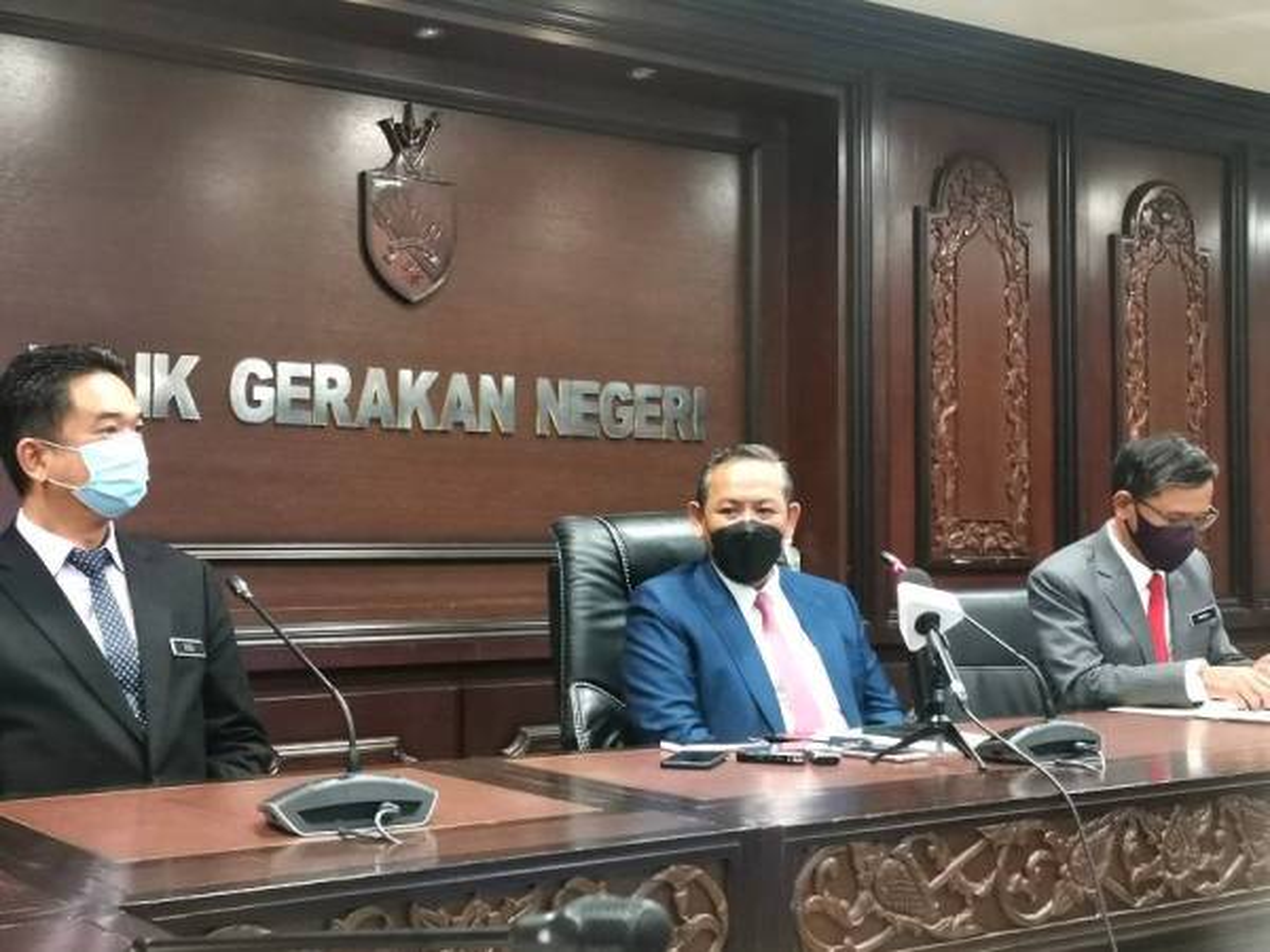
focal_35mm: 48
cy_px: 476
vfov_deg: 30.3
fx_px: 1761
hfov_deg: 39.7
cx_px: 635
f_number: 1.8
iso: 500
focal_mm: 4.75
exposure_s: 1/50
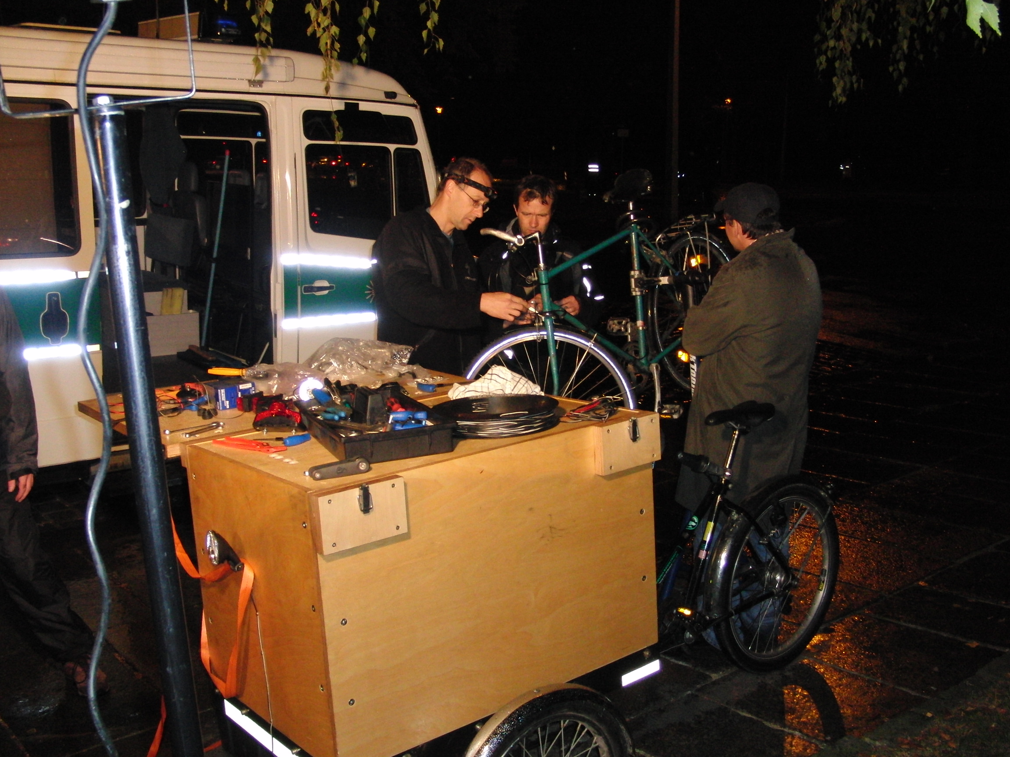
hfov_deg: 50.1
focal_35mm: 37
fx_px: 1080
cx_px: 505
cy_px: 378
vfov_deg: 38.7
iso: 400
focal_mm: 6.42
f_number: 3.6
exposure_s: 1/50
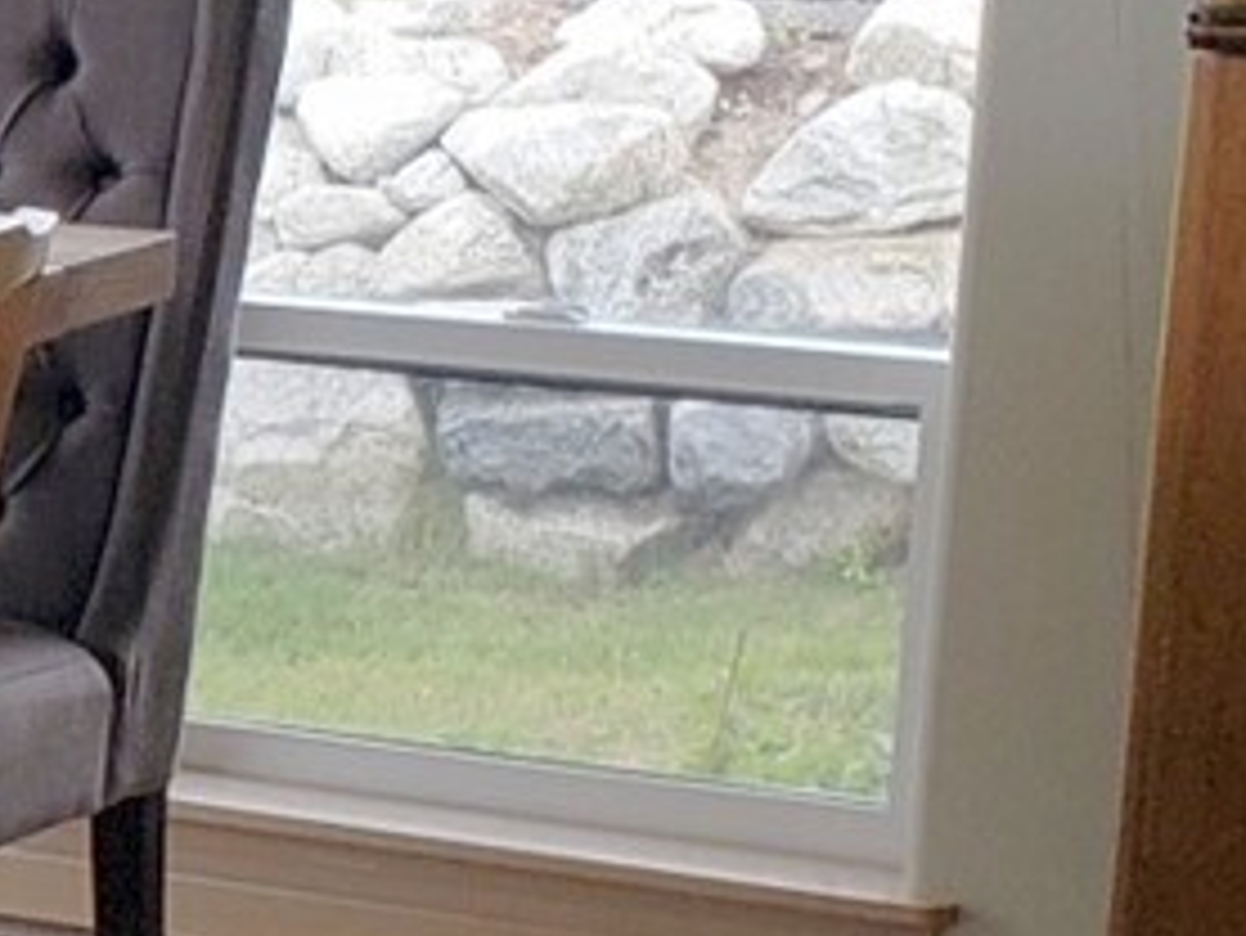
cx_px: -1520
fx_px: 5402
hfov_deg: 11.4
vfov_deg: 9.9
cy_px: 729
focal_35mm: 150
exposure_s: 1/144
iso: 50
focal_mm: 4.3
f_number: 2.4
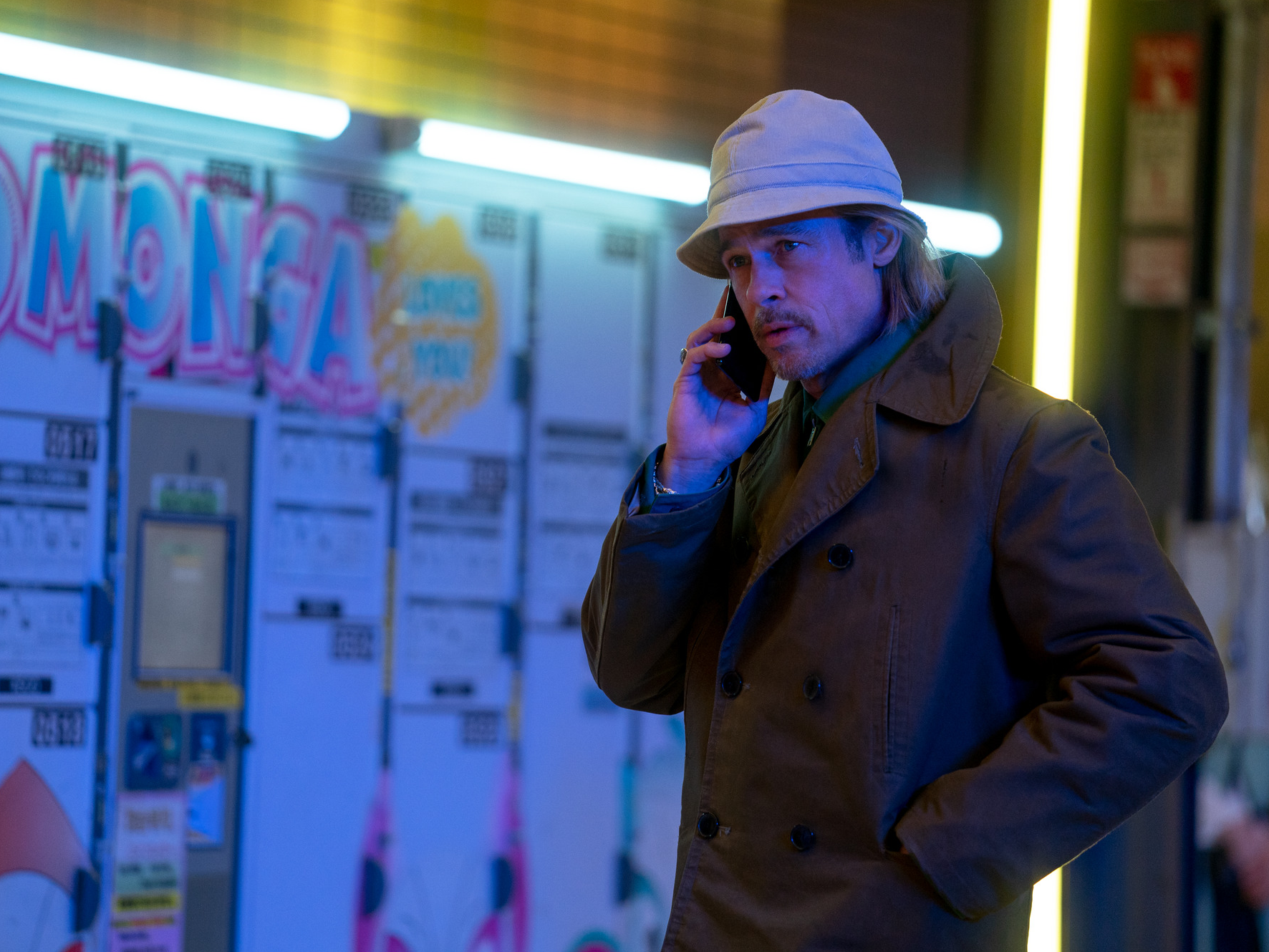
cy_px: 475
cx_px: 565
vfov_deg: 6.8
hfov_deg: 9.1
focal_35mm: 217
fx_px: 7955
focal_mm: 200
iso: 1000
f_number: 3.2
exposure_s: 1/320
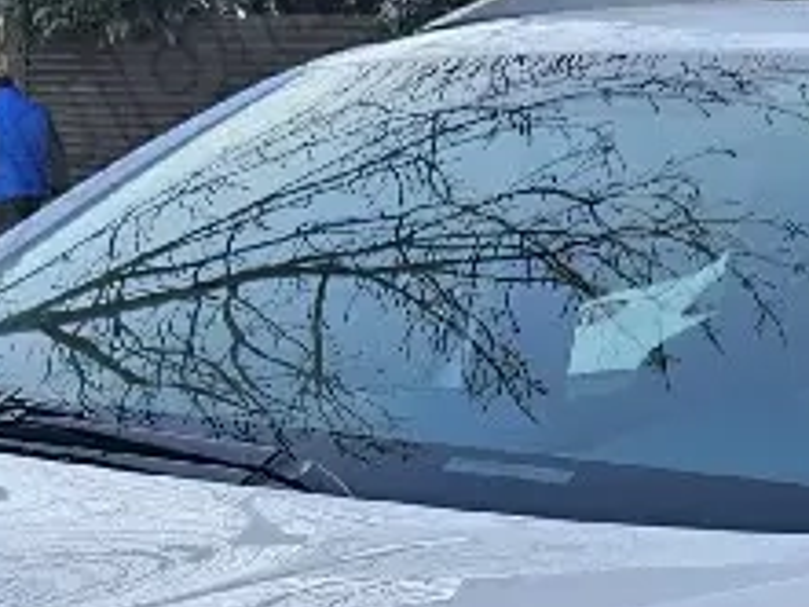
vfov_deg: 13.3
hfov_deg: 18.8
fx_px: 2432
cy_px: 951
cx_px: 549
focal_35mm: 104
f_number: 1.8
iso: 25
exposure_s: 1/667
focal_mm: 5.4
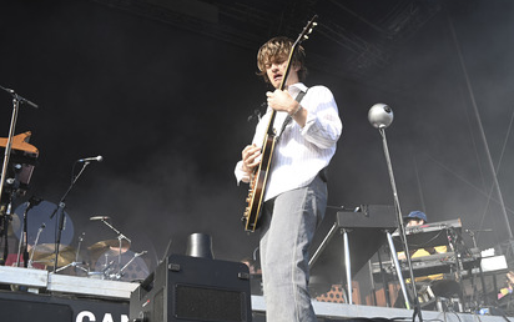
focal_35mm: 39
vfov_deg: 32.8
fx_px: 547
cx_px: 279
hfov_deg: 50.3
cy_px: 180
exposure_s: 1/320
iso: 100
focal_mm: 35
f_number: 4.5
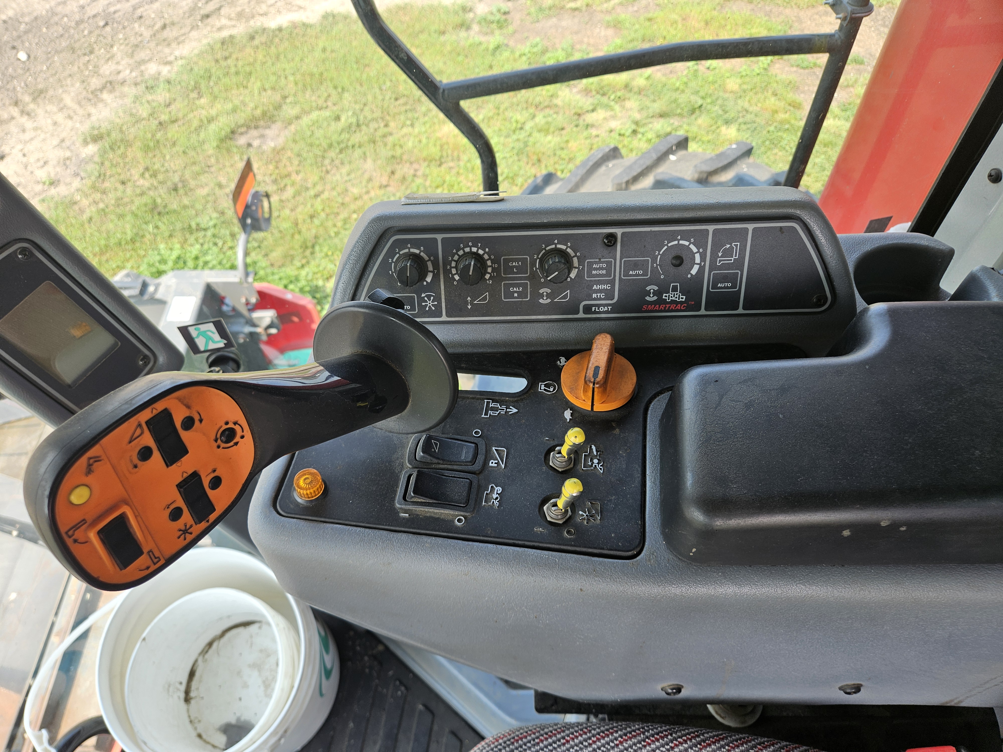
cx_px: 502
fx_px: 666
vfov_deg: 58.9
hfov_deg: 73.9
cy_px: 376
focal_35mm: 23
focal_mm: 5.4
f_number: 1.8
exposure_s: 1/196
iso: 25
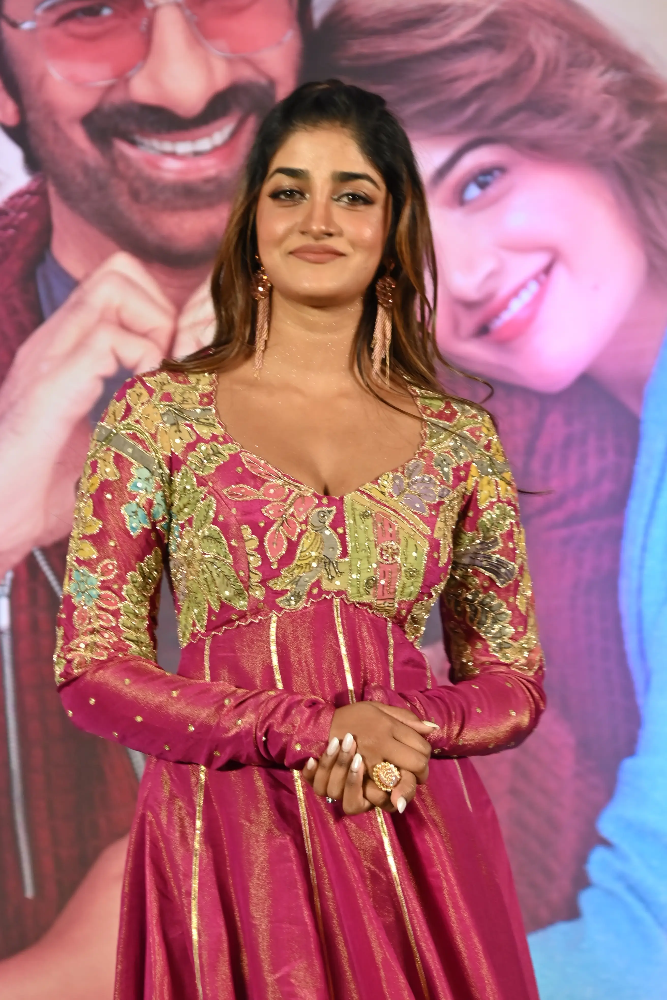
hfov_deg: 12.2
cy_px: 500
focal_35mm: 112
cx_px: 334
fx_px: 3112
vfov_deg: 18.3
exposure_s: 1/125
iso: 640
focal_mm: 75
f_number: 4.5
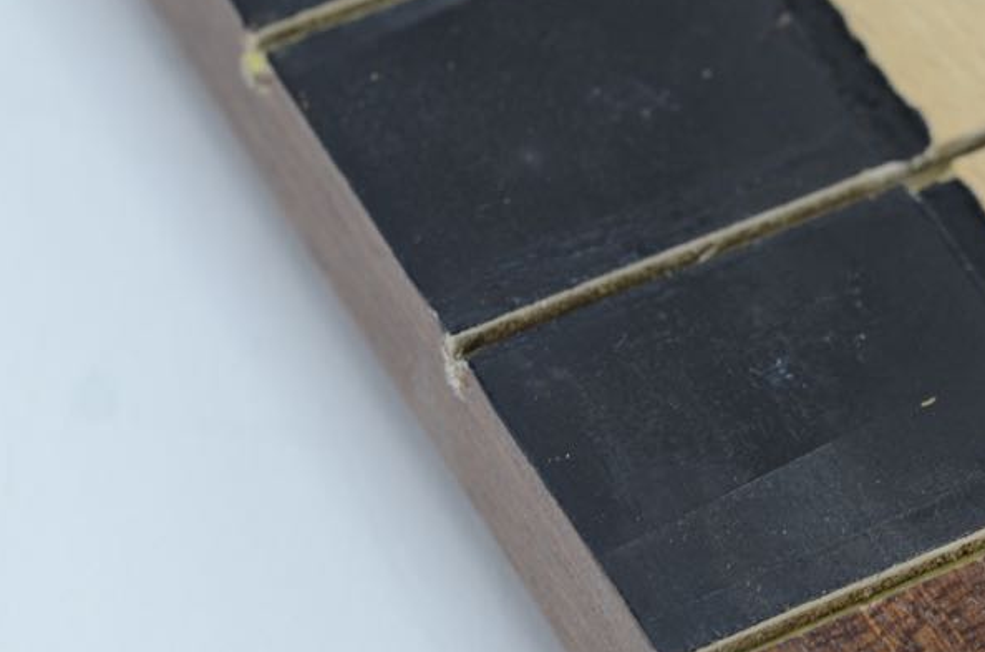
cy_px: 363
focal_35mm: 194
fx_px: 5295
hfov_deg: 10.6
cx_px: 949
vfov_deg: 7.0
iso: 500
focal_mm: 60
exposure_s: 1/125
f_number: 5.6
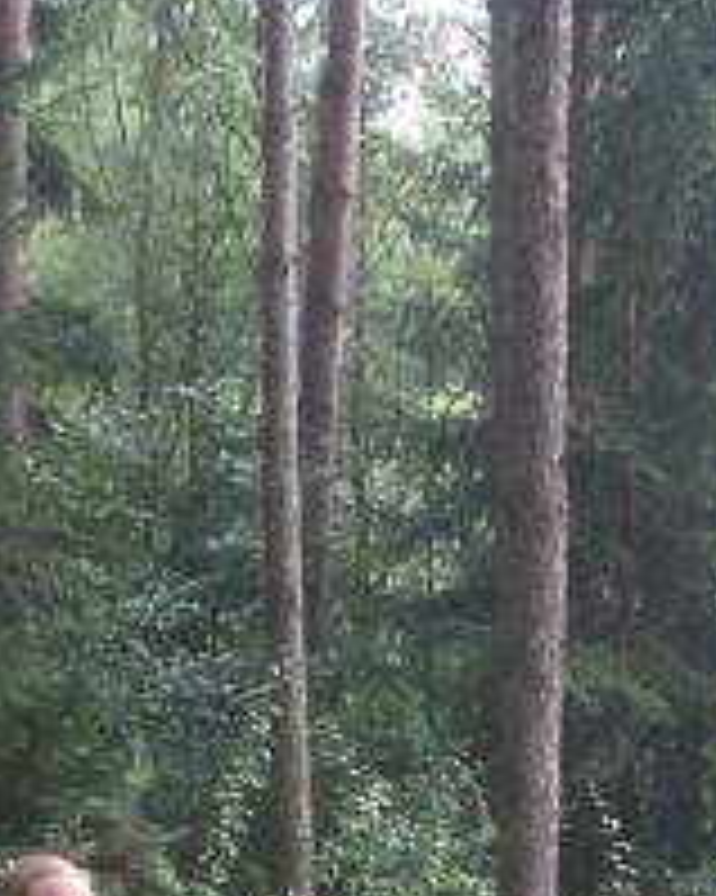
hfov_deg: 13.2
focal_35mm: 116
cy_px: 959
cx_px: 563
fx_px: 3075
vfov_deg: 16.1
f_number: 3.5
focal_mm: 7.7
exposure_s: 1/15
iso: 160
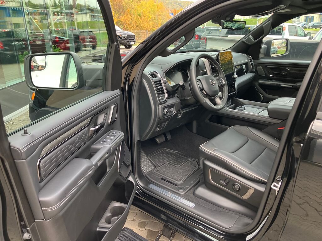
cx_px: 161
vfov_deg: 49.7
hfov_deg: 63.4
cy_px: 120
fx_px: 260
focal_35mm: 28
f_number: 1.8
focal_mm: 3.99
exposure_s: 1/121
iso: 64
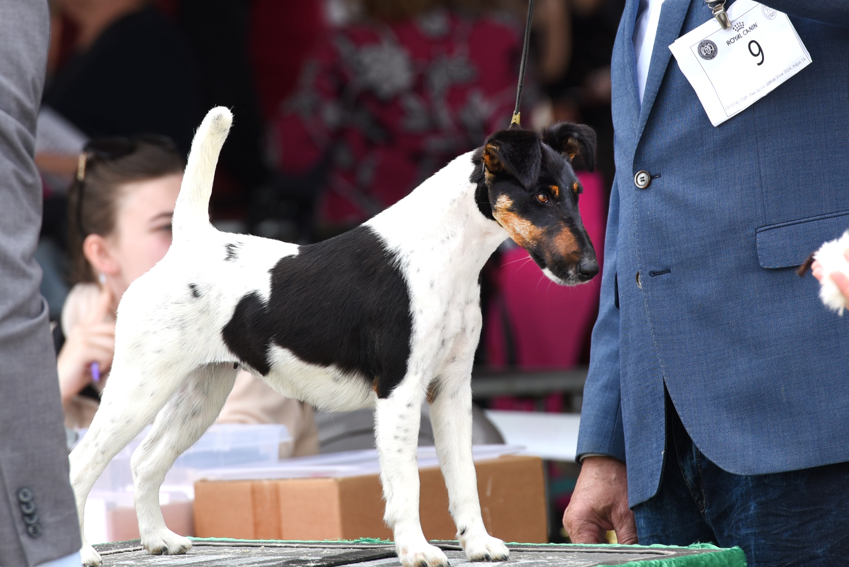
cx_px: 413
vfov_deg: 3.2
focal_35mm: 431
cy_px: 131
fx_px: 10168
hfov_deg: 4.8
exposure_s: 1/400
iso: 200
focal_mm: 200
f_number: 5
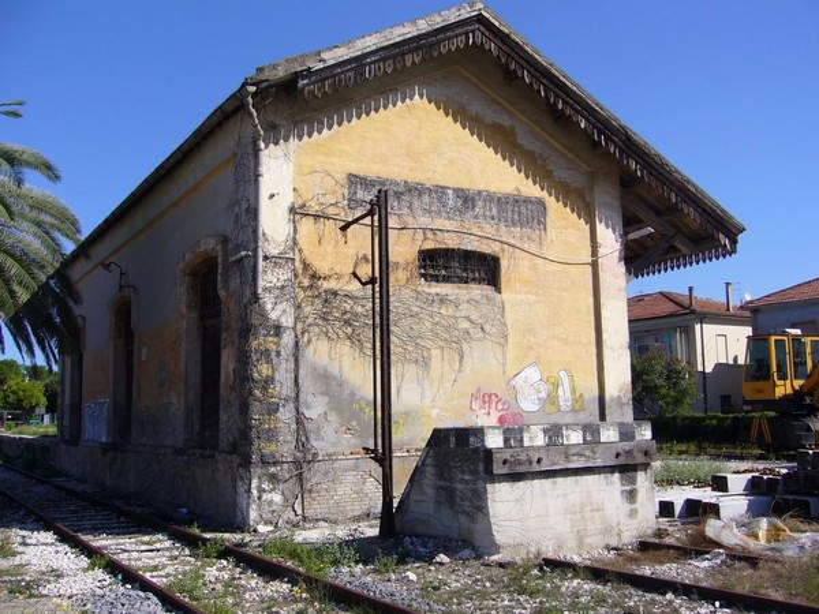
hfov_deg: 52.6
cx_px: 410
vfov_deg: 40.7
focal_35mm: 35
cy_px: 307
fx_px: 828
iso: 80
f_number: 5.6
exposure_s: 1/400
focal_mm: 5.8
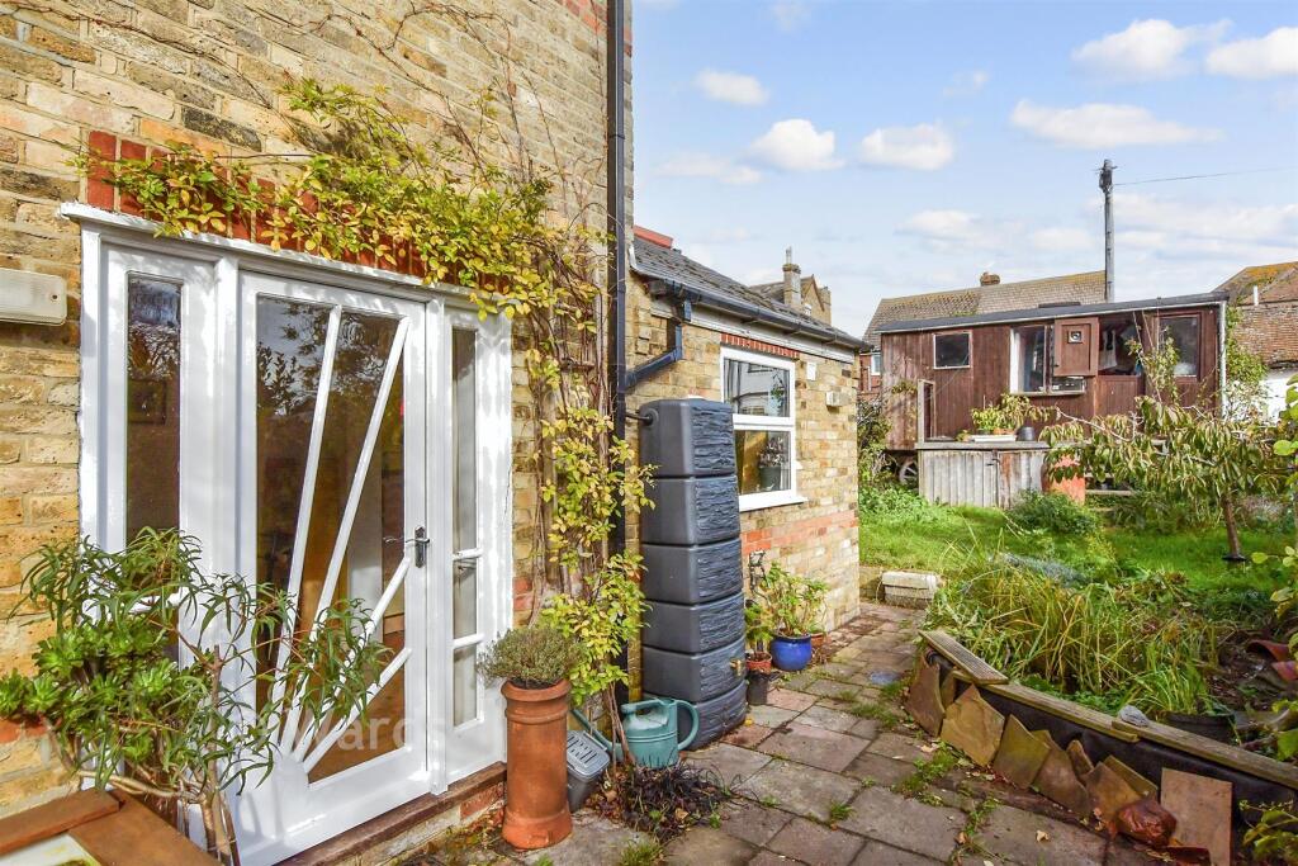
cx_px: 649
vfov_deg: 64.6
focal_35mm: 19
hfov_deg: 86.9
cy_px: 433
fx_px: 685
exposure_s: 1/1600
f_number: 9
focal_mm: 13
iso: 1250
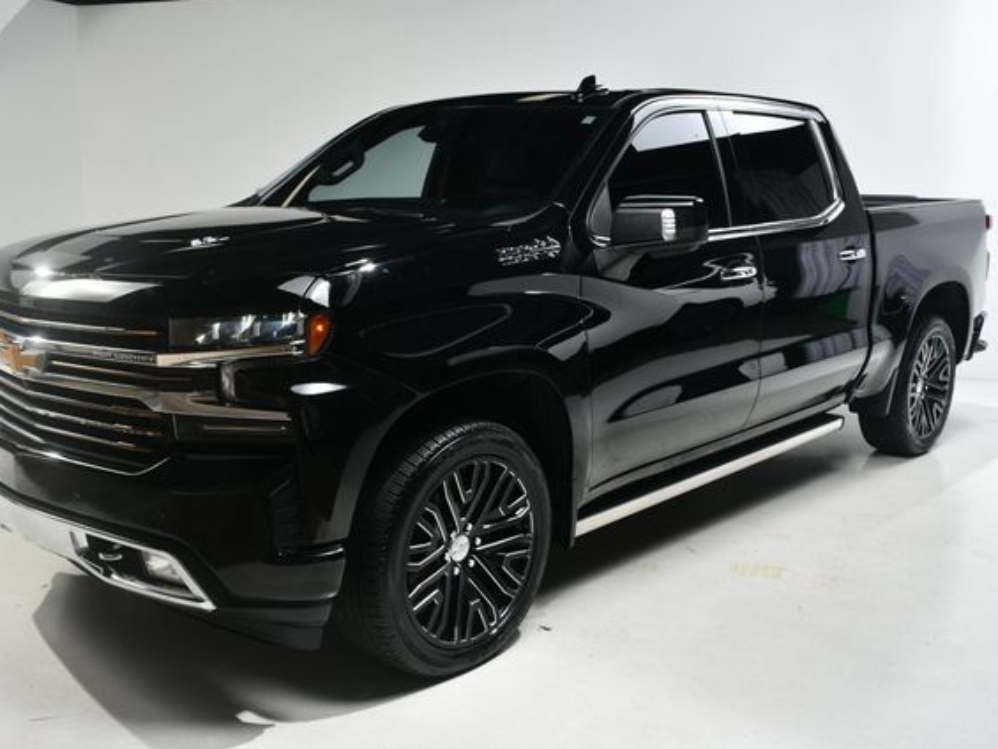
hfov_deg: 50.1
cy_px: 374
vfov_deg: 38.7
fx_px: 1067
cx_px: 475
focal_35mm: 37
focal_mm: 23
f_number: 11
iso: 100
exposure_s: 1/160
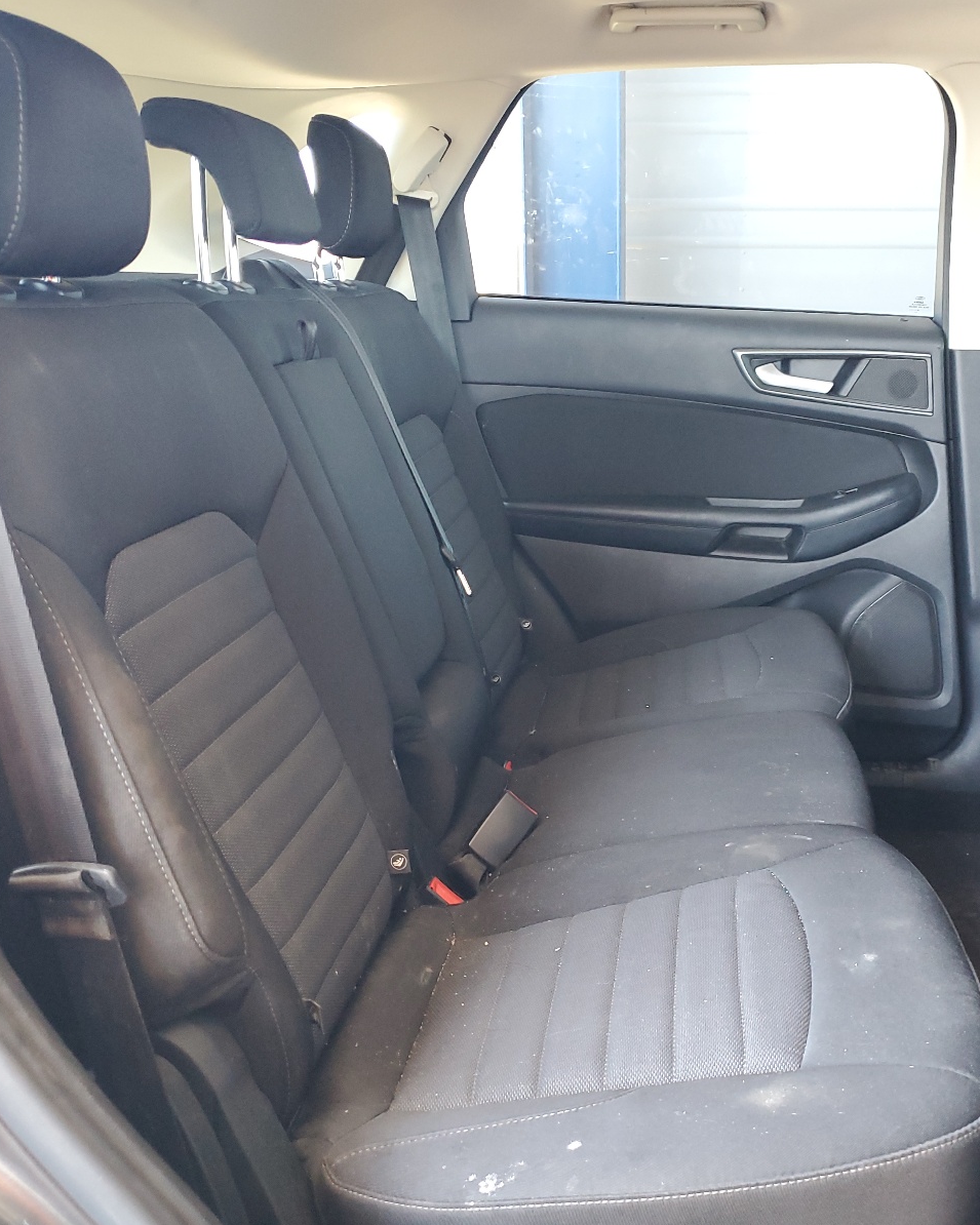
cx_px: 635
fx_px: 1233
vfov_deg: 52.8
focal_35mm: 34
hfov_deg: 42.9
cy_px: 614
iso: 189
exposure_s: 1/60.2
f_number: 1.5
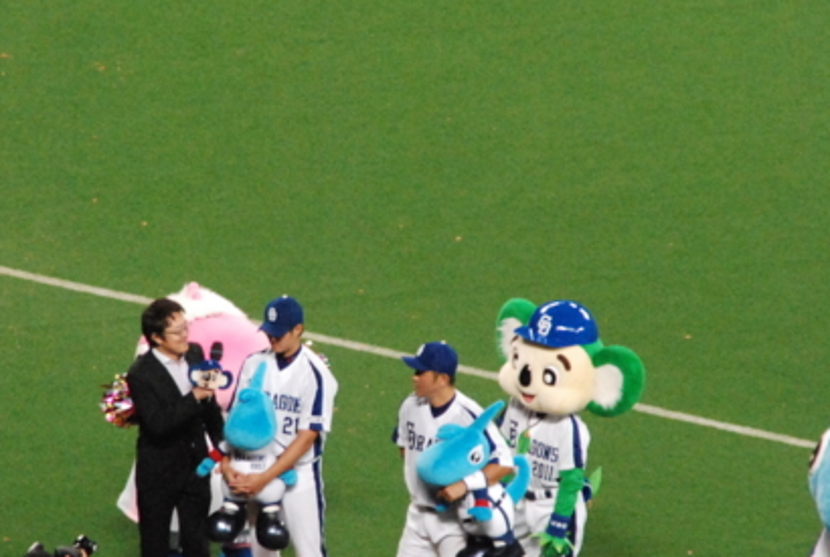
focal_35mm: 586
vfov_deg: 2.4
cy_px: 370
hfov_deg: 3.5
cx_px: 352
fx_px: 13535
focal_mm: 200
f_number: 9
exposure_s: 1/125
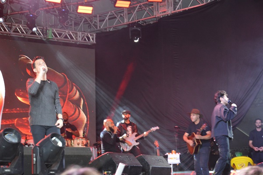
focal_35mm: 78
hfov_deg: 26.0
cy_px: 88
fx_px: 569
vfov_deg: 17.5
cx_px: 132
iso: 2000
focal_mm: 52
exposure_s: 1/60
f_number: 5
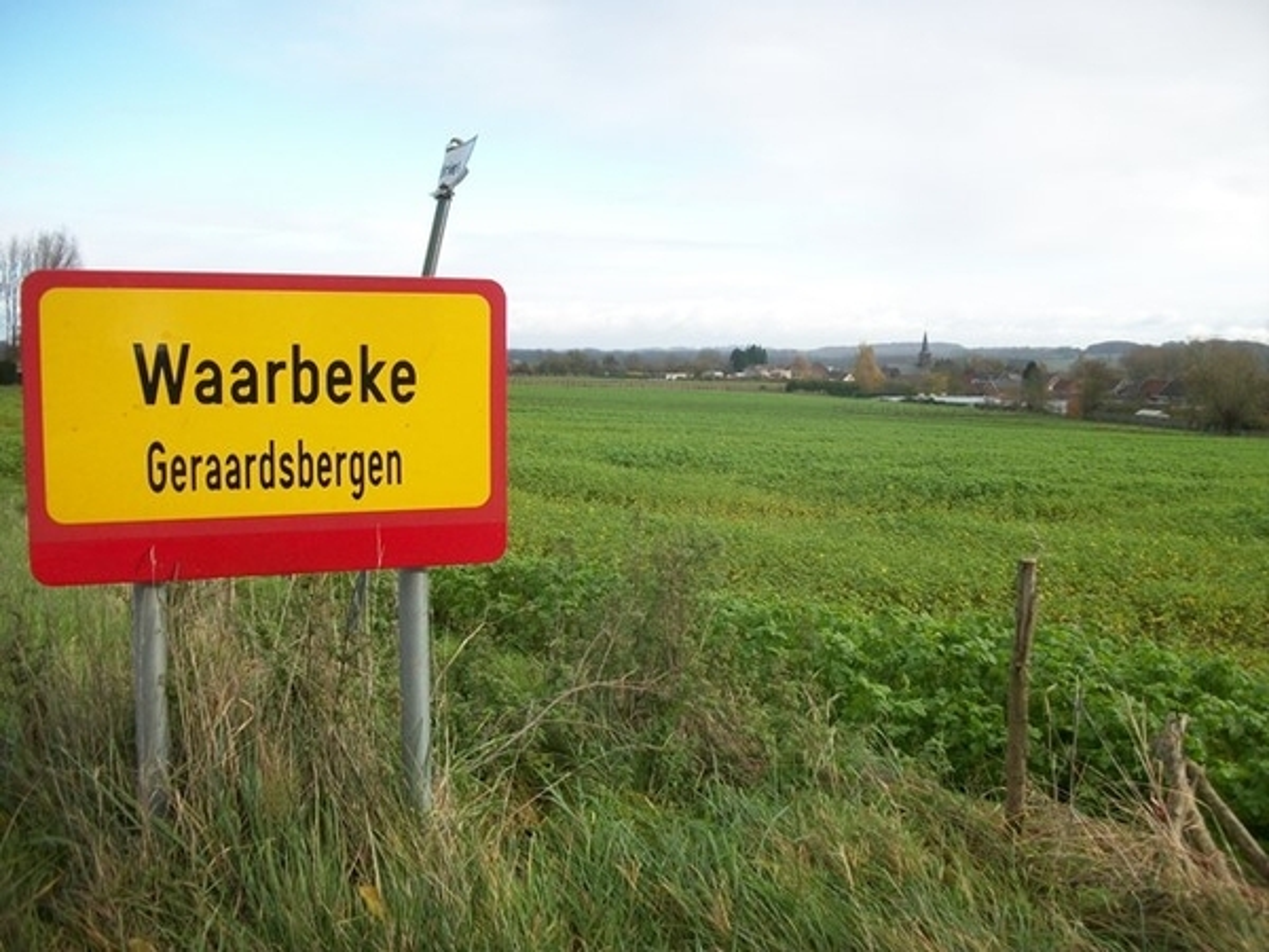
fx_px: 1173
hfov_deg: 56.8
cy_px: 476
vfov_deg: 44.2
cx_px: 634
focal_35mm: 32
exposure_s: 1/400
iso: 80
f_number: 2.9
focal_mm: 5.7
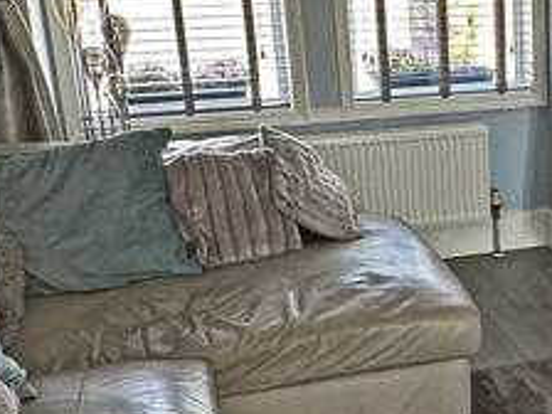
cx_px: 557
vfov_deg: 22.9
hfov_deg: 28.3
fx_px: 1021
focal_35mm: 64
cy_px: 249
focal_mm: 2.22
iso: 160
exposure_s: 1/100
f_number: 2.2
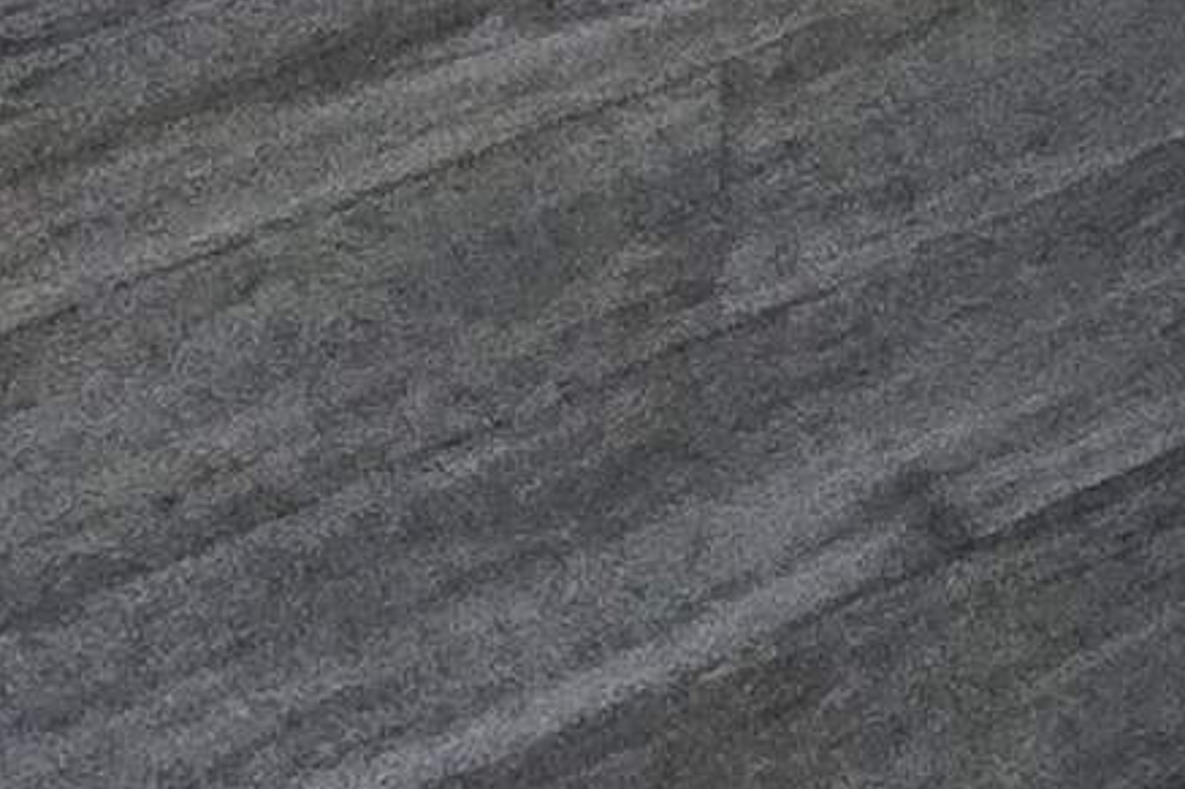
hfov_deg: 11.8
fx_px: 3126
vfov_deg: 9.2
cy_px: -1979
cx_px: 3466
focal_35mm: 95
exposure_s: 1/60
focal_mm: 2.2
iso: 640
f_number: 2.2
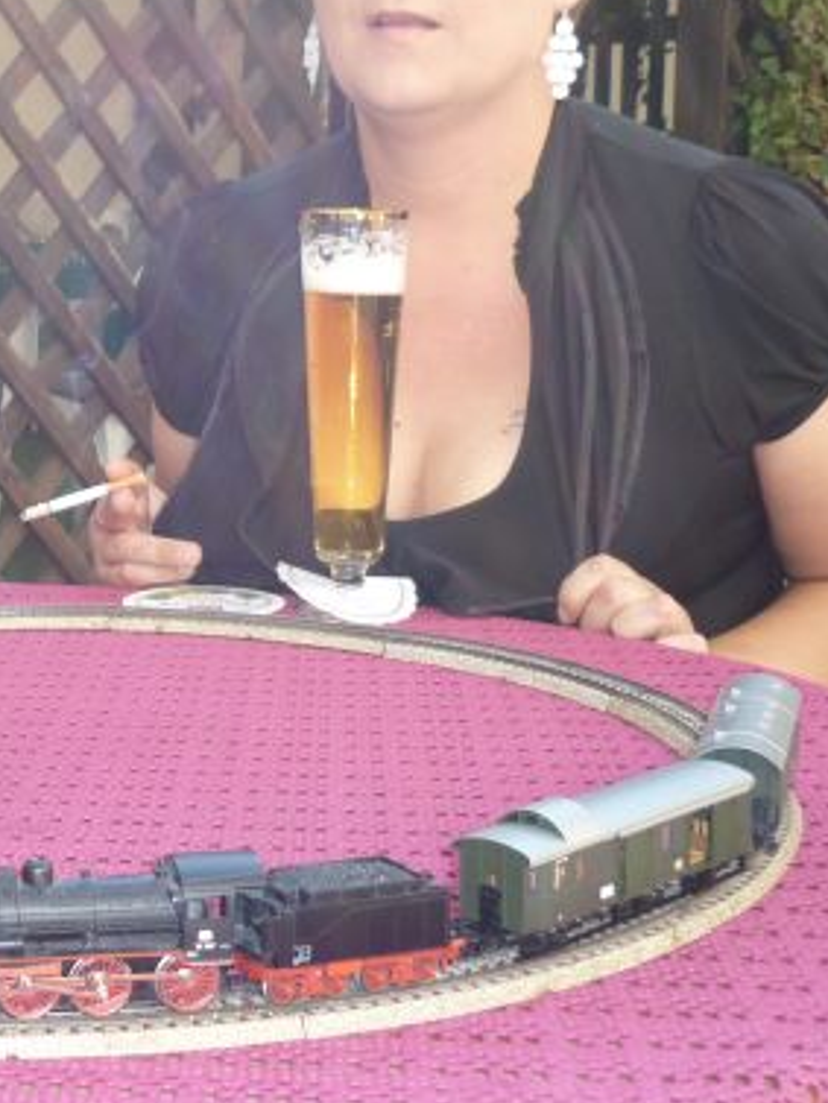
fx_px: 2231
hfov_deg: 20.1
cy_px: 418
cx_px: -79
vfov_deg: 27.7
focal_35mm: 70
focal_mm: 5.5
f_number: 2.8
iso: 100
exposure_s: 1/200
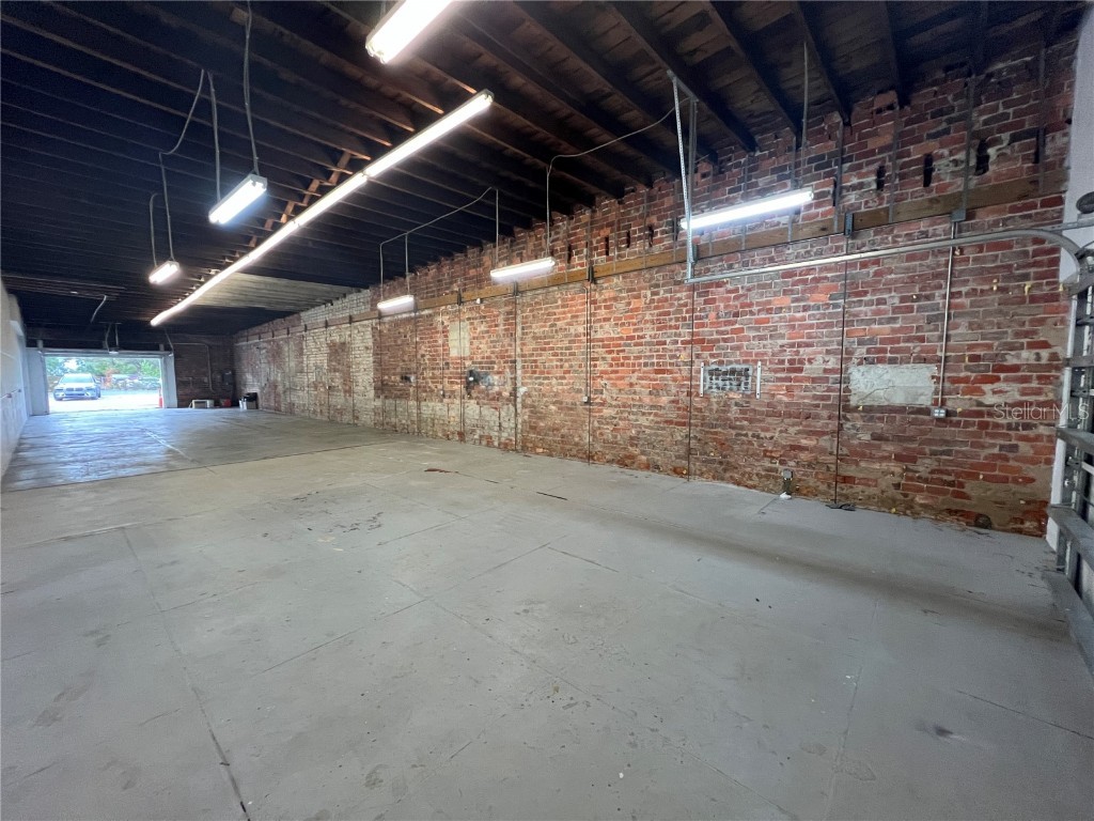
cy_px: 410
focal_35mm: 13
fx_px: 411
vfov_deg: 89.9
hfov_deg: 106.2
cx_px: 547
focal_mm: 1.57
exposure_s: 1/60
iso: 320
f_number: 1.8
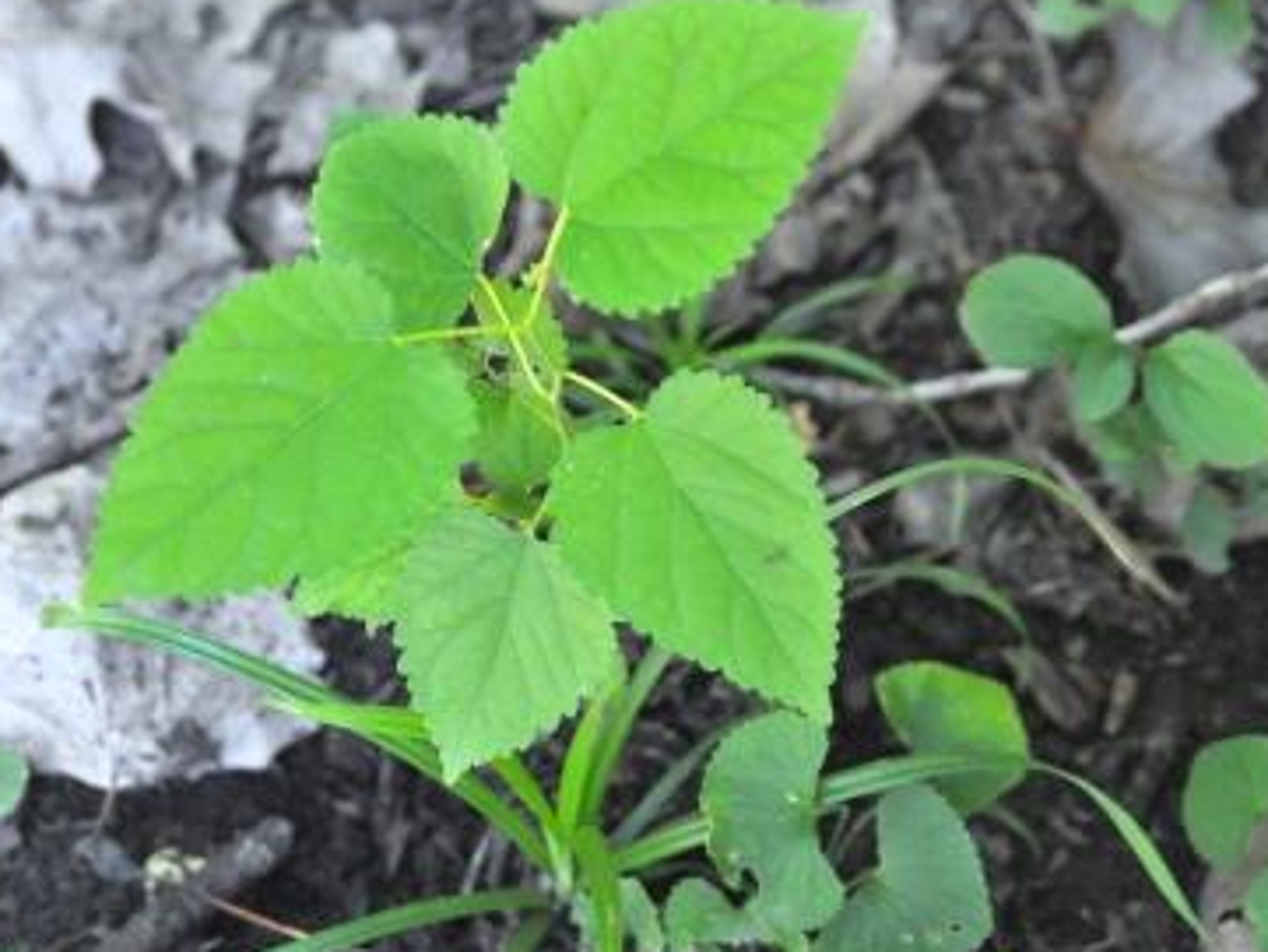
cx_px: 520
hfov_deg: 16.7
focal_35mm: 118
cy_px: 478
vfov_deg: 12.6
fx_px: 4324
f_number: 5
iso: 1250
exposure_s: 1/100
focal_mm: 66
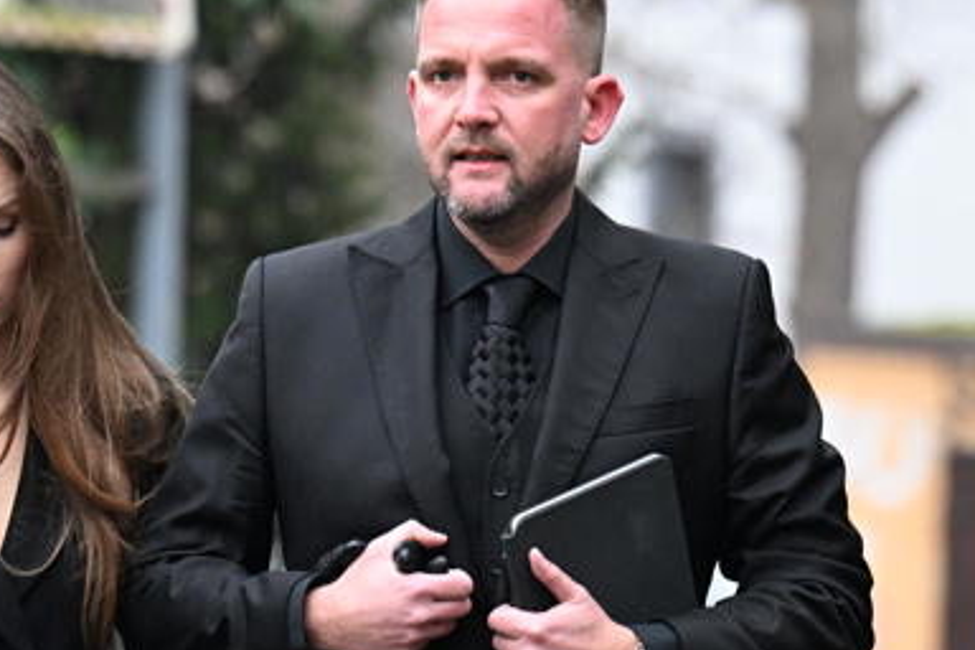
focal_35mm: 539
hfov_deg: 3.8
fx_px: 14597
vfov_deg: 2.6
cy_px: 475
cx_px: 269
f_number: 4.5
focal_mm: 200
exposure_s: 1/500
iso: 2000
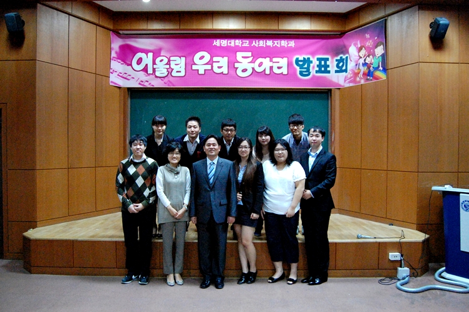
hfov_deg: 64.6
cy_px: 156
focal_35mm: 28
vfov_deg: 45.6
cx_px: 234
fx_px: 371
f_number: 3.5
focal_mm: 19
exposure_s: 1/40
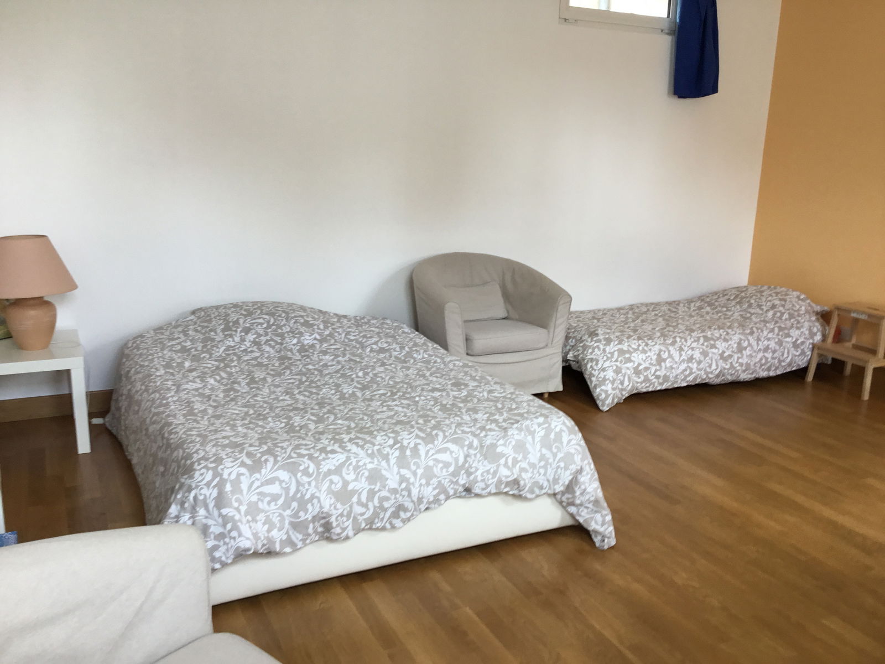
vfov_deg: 45.4
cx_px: 442
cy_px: 332
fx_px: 793
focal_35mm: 31
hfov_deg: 58.4
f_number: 2.4
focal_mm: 3.3
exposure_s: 1/33
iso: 50
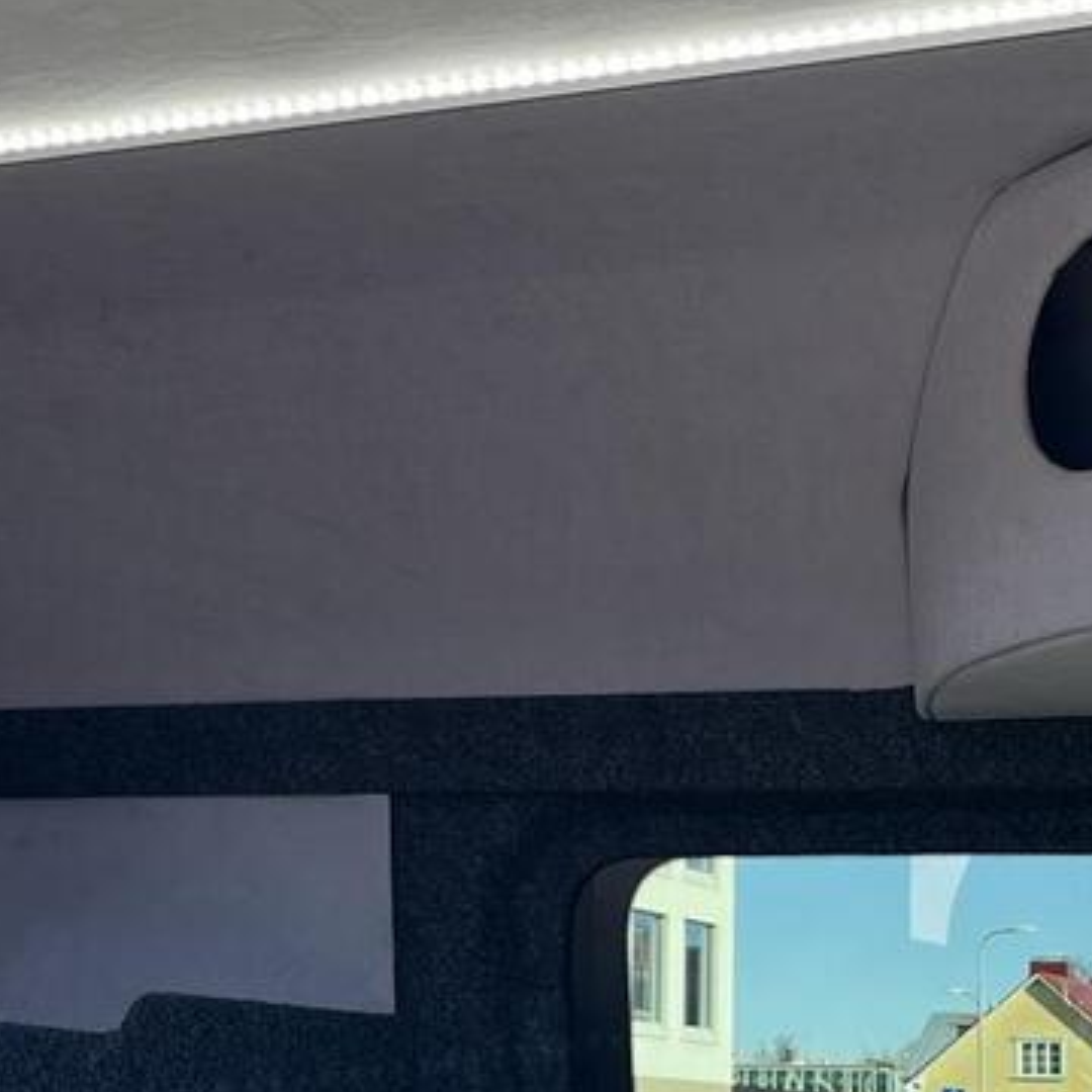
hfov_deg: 18.9
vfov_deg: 18.9
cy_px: 552
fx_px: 3284
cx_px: 607
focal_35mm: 92
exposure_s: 1/256
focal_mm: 5.1
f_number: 1.6
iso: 40
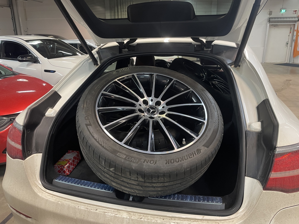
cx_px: 150
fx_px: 225
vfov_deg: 53.1
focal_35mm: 26
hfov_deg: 67.3
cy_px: 112
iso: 320
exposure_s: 1/50
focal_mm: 4.2
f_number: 1.6
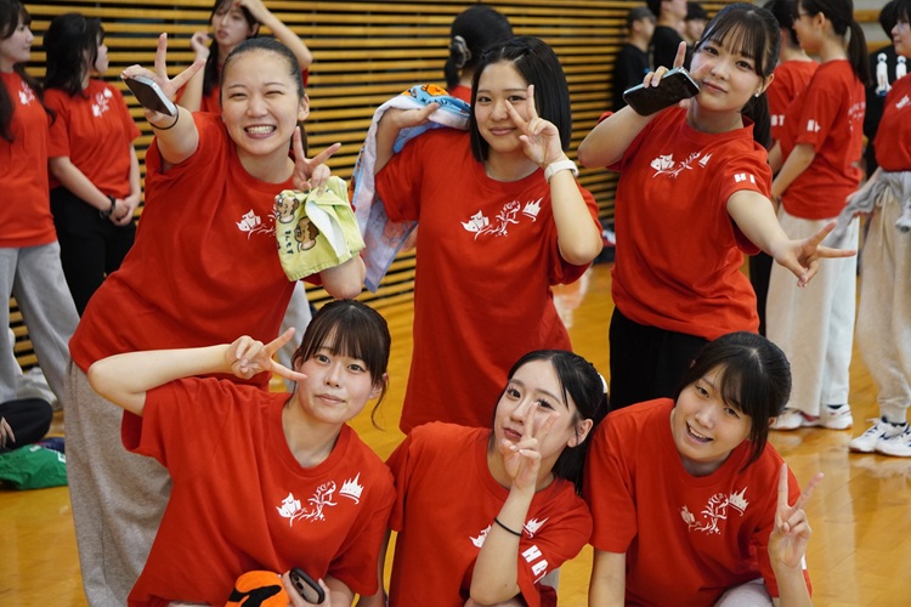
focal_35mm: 82
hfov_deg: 24.6
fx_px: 2088
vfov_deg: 16.6
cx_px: 456
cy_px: 304
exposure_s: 1/50
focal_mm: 55
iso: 1600
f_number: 4.5
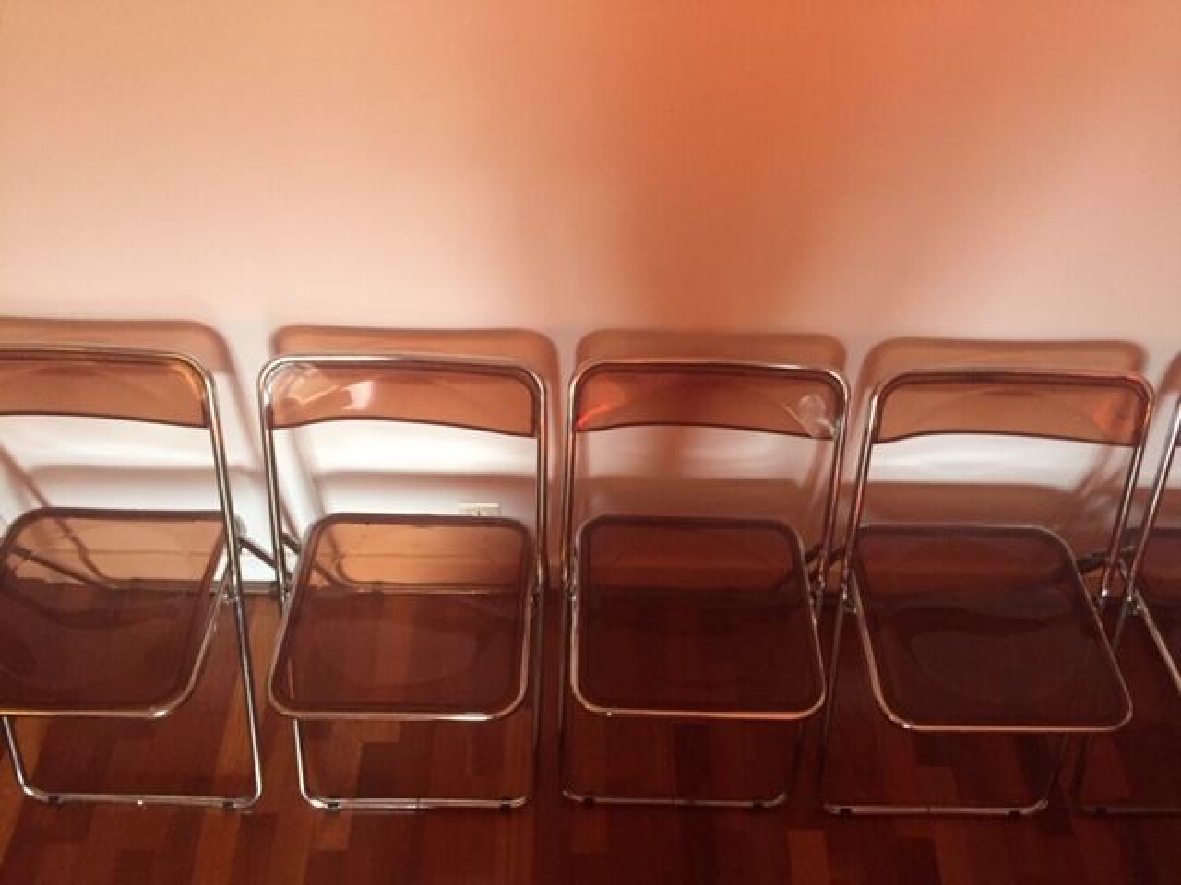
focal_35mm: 29
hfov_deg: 61.7
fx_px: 989
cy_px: 442
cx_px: 590
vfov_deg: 48.2
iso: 250
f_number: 2.2
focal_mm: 4.15
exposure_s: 1/20
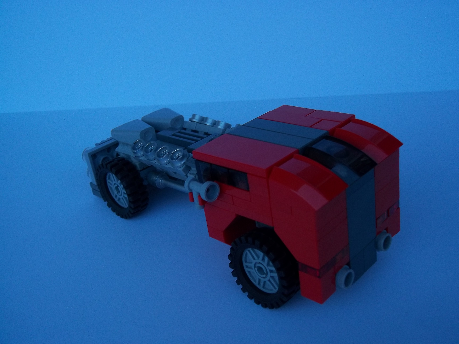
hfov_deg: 46.8
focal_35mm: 40
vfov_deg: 36.0
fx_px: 530
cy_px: 172
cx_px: 230
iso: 80
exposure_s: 1/40
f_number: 3.2
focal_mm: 7.1
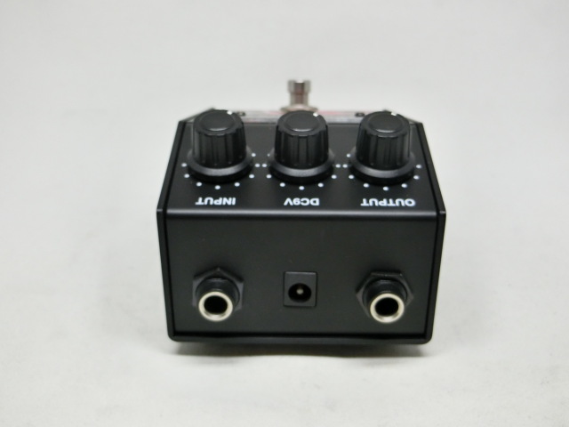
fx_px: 740
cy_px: 214
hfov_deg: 42.1
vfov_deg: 32.2
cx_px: 284
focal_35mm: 45
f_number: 4.4
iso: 160
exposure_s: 1/125
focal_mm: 8
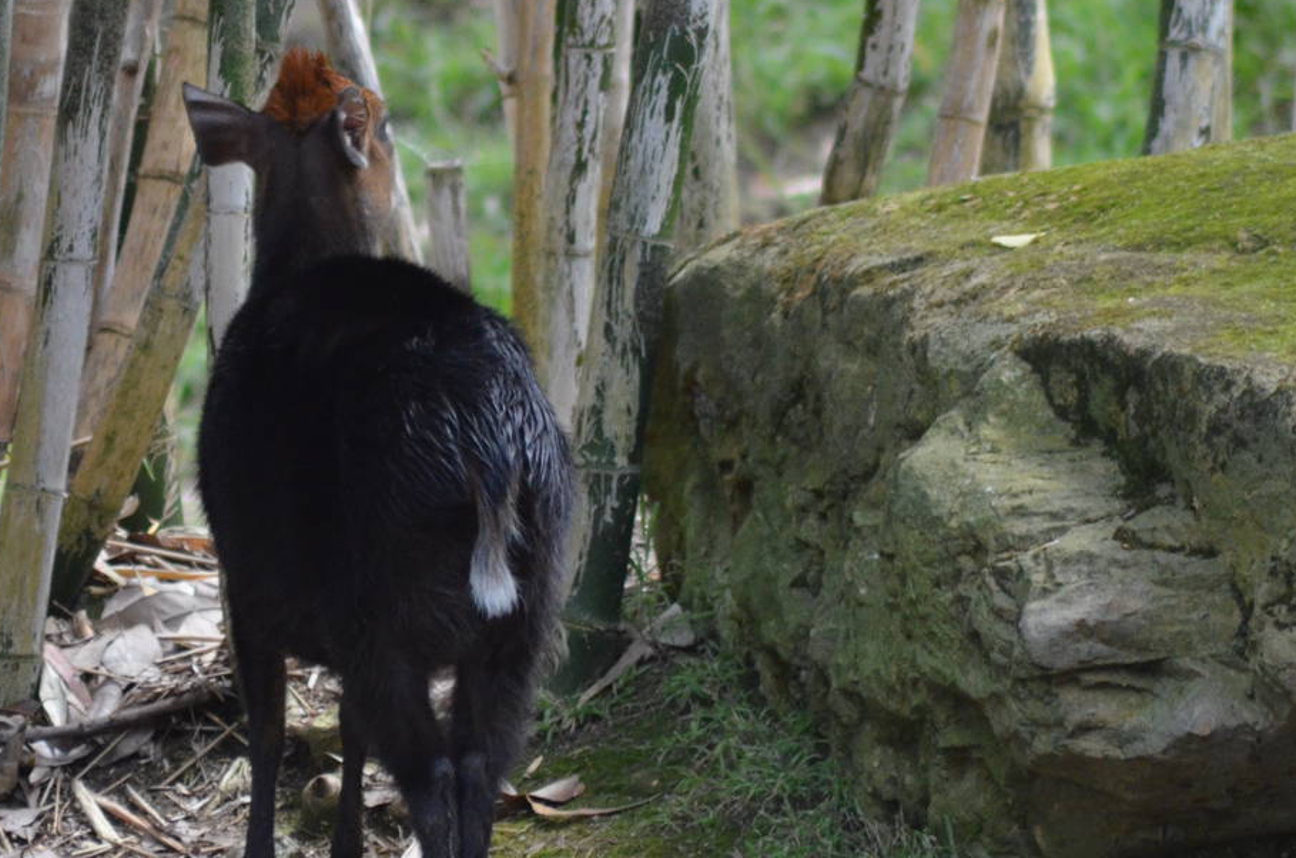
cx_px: 412
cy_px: 439
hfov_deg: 2.6
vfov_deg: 1.7
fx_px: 28452
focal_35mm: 792
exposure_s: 1/500
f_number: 5.6
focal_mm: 300
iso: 2200
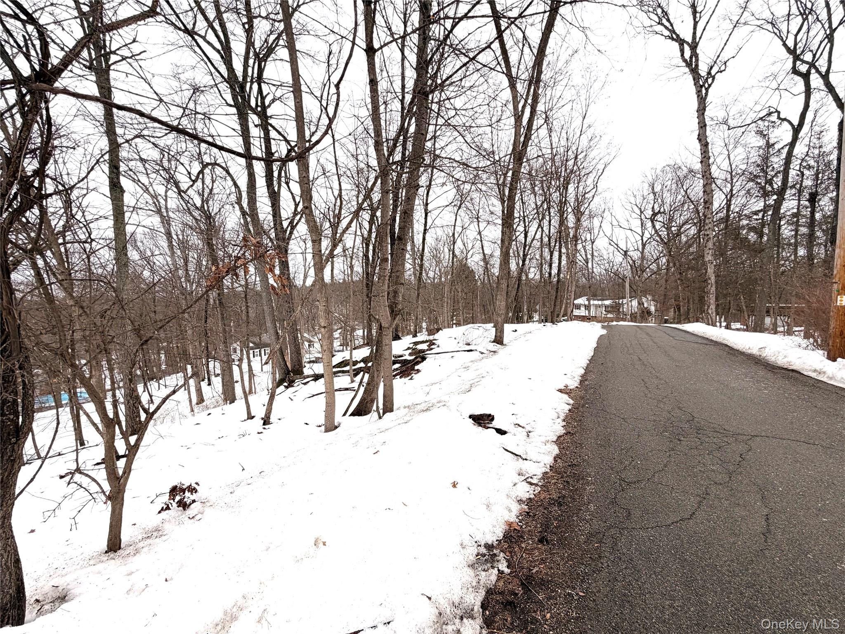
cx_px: 422
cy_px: 317
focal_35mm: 14
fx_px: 342
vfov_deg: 85.7
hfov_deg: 102.1
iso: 40
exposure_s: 1/770
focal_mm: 2.22
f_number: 2.2
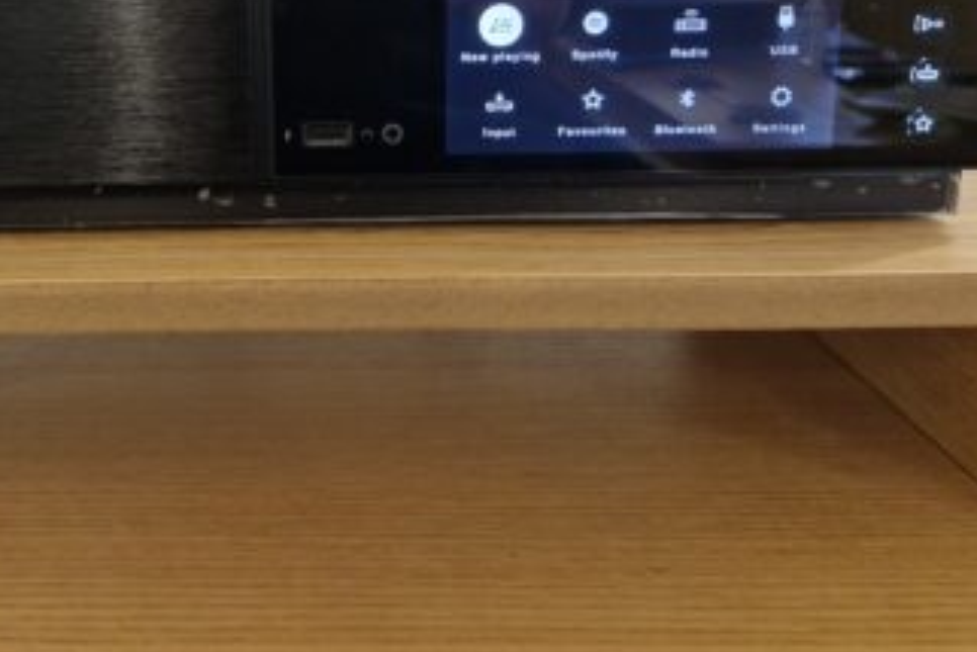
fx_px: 1032
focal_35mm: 38
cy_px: 76
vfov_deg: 33.4
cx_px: 258
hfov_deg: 48.9
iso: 640
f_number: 1.8
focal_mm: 5.54
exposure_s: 1/50
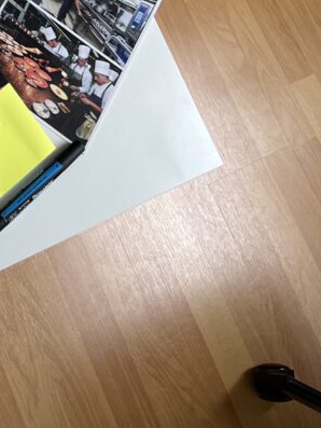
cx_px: -85
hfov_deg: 20.3
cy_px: -115
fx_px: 828
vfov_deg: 25.3
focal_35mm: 67
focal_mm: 5.1
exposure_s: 1/118
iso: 125
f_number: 1.6
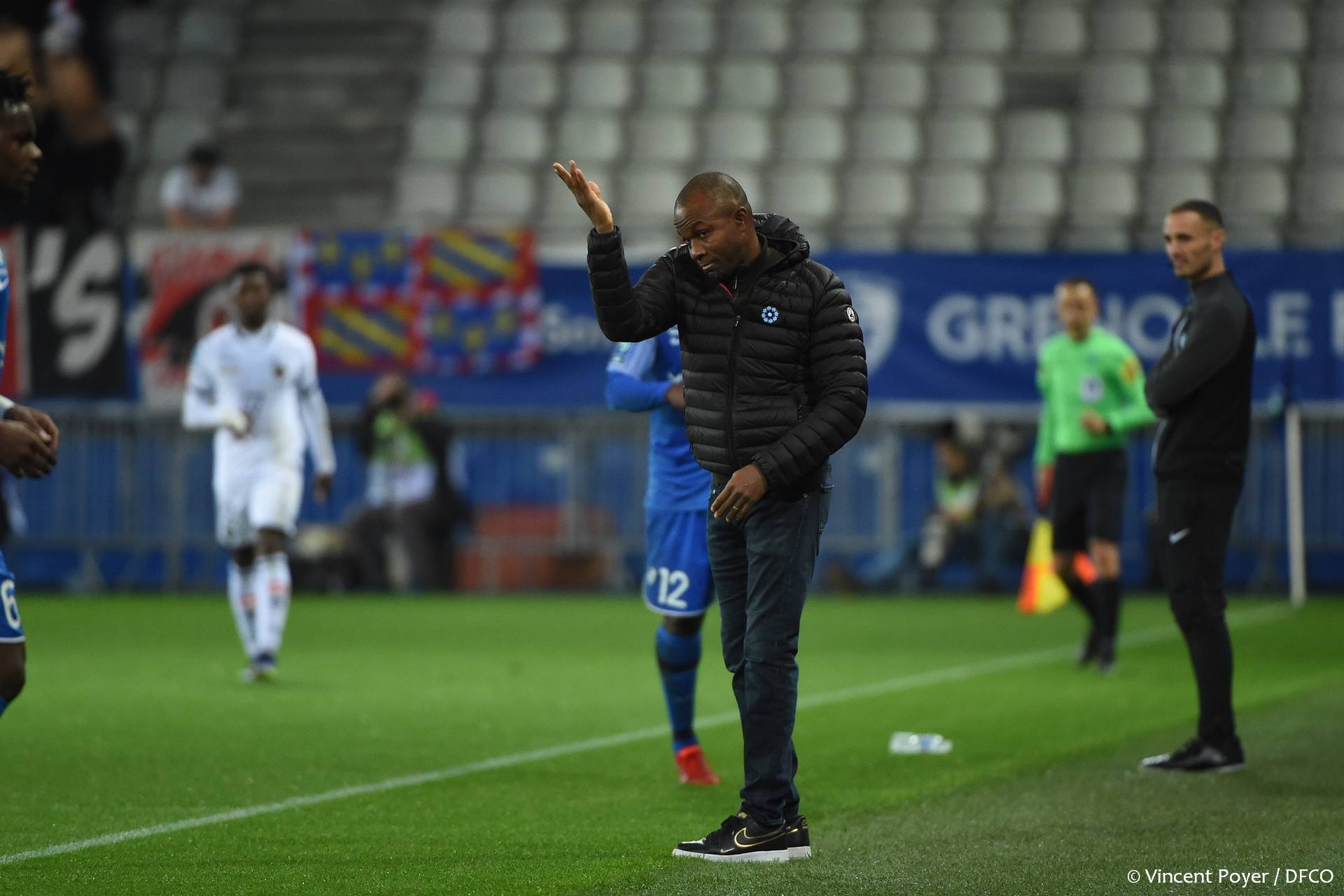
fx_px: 14932
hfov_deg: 5.2
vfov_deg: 3.4
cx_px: 672
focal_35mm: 400
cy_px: 448
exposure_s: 1/800
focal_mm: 400
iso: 3200
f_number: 4
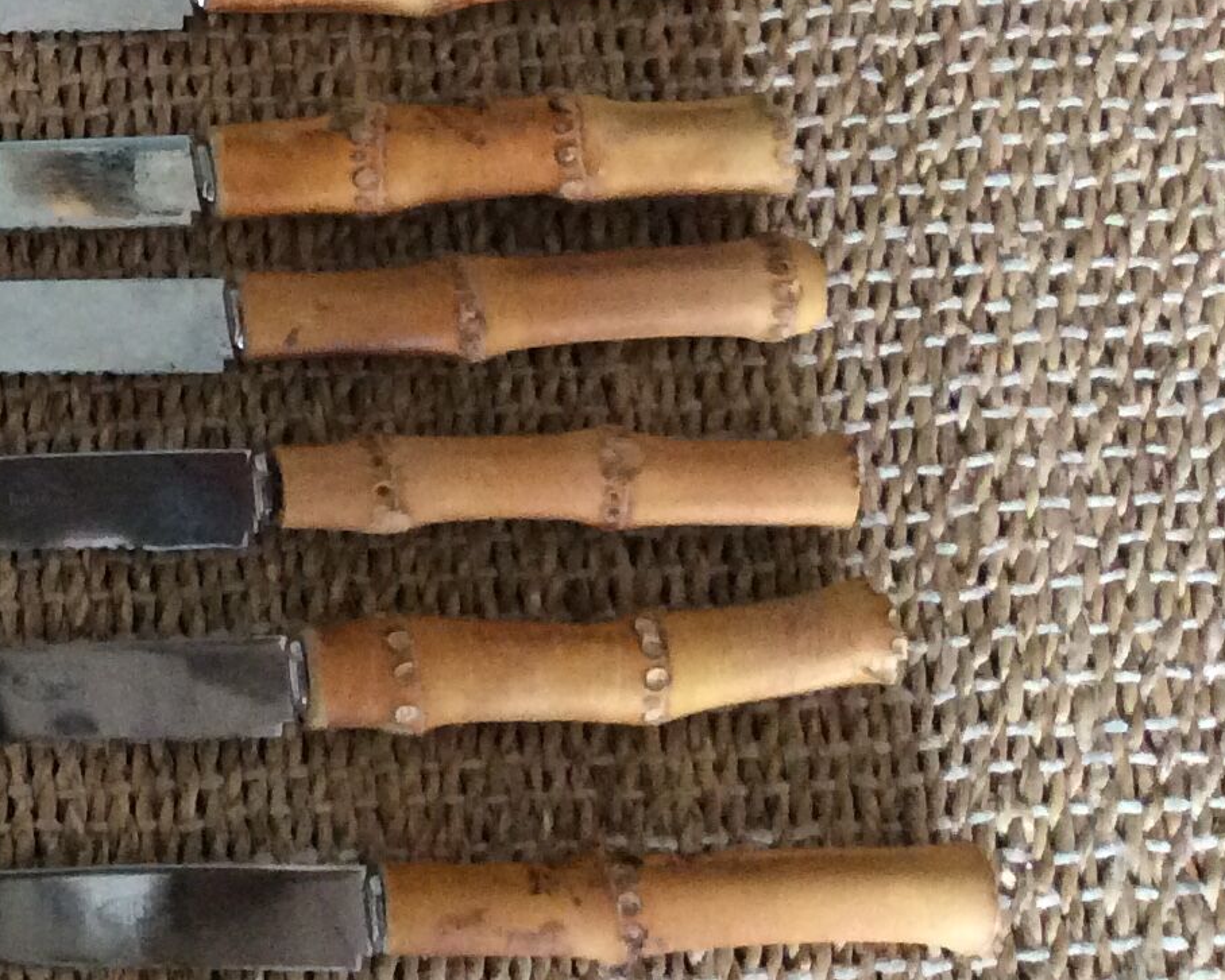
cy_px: -152
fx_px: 3228
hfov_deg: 19.3
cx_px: -507
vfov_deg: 16.6
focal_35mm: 89
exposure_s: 1/25
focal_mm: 3.3
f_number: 2.4
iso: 250
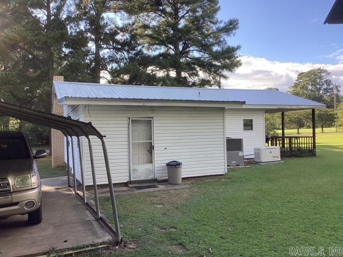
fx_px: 307
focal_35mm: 31
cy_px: 128
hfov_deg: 58.4
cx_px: 172
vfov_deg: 45.4
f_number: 2.4
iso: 25
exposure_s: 1/179
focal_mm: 3.3
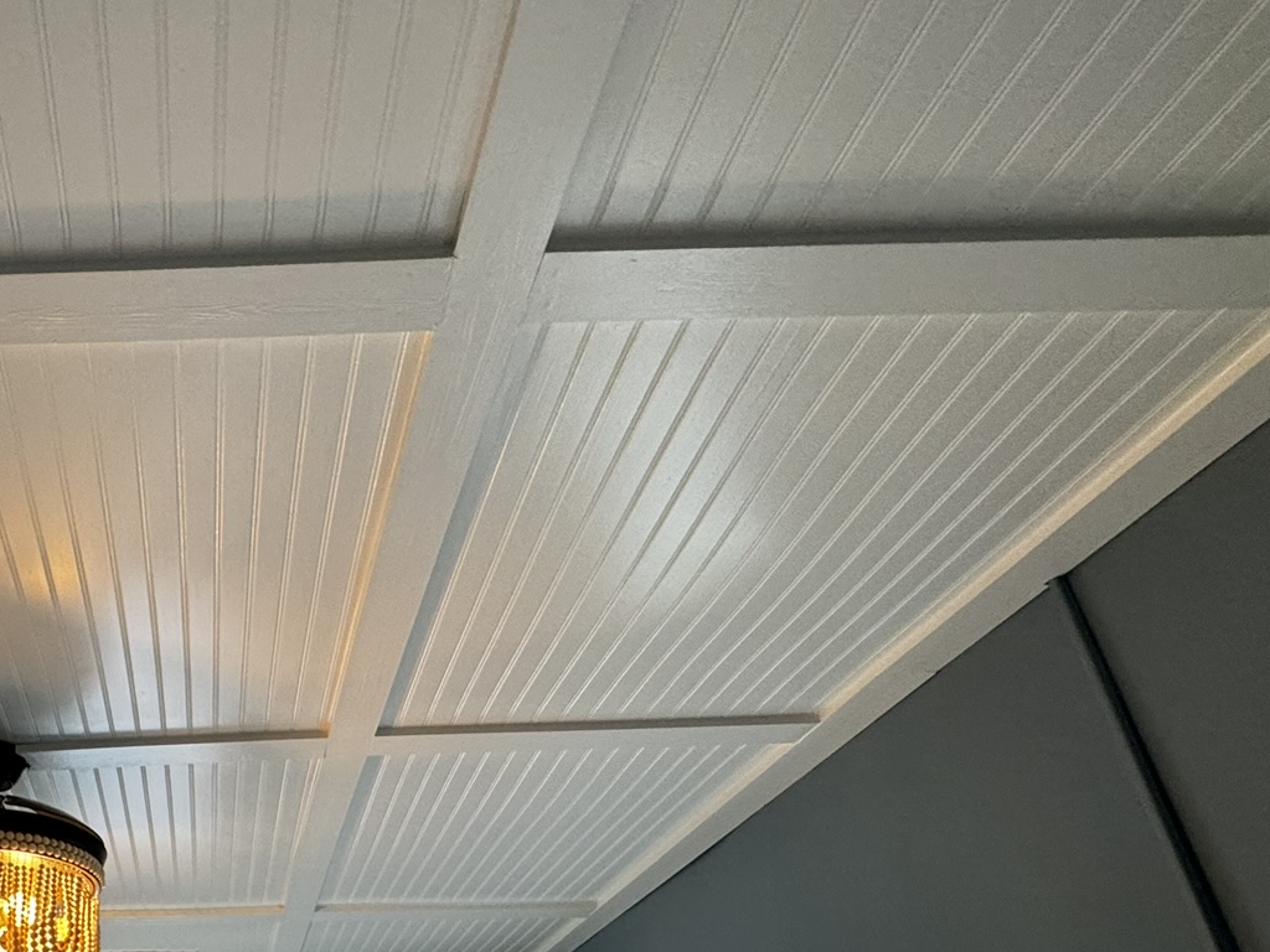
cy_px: 747
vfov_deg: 47.3
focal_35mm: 28
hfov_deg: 55.4
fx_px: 1027
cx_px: 136
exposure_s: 1/99
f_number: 2.2
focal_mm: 2.22
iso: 250
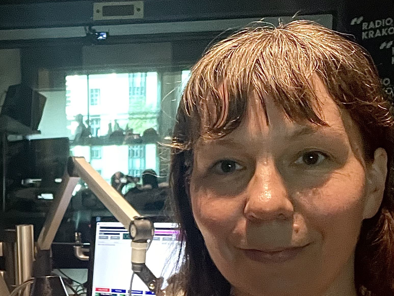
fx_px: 683
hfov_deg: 30.6
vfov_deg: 24.0
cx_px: 33
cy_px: 245
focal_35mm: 60
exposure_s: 1/25
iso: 640
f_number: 2.2
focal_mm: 2.71
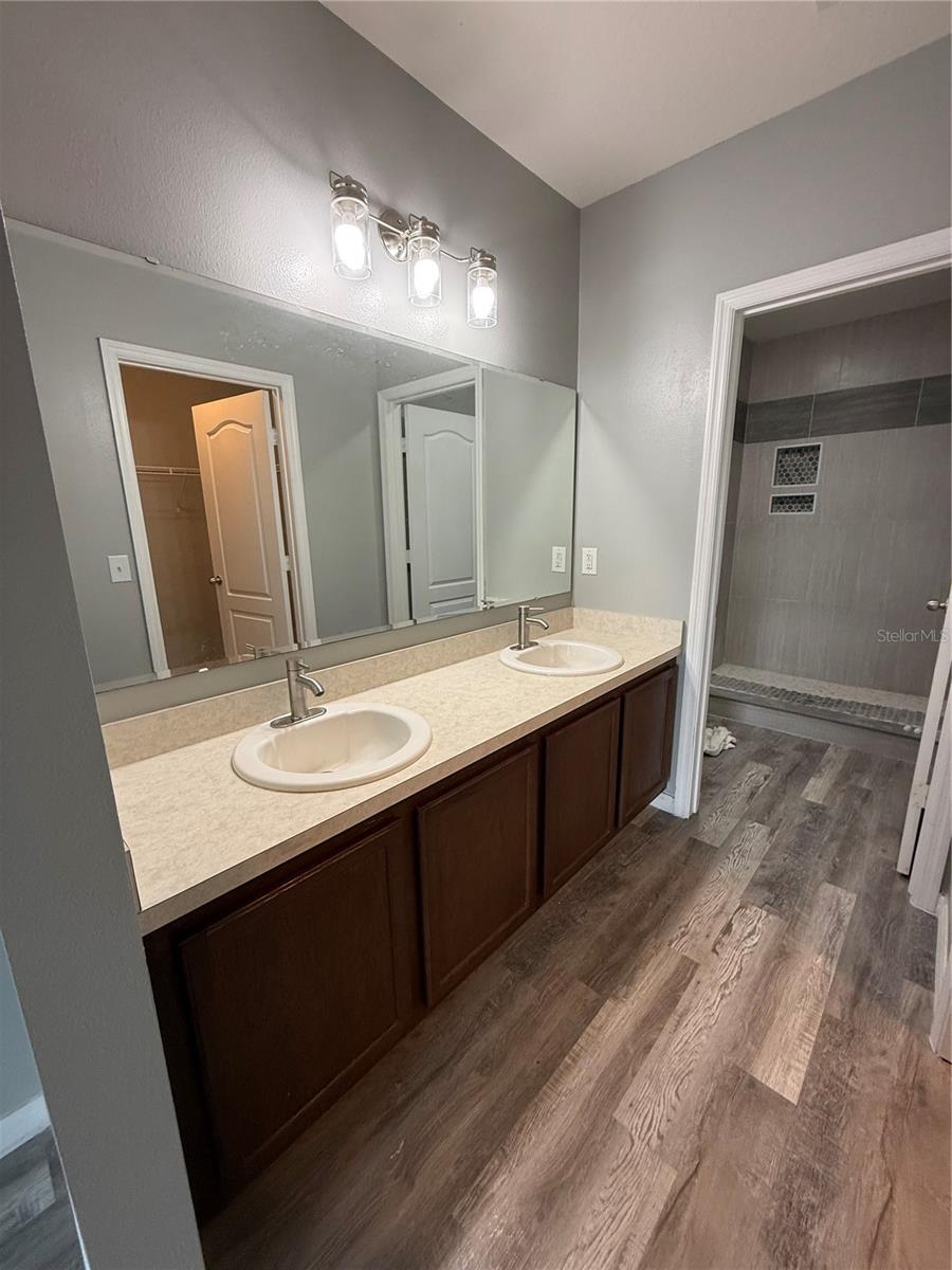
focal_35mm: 14
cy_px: 635
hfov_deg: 85.7
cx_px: 476
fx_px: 513
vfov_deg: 102.1
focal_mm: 2.22
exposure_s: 1/60
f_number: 2.2
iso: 200
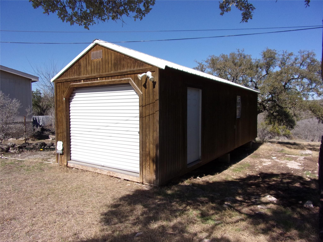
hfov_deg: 71.6
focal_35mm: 24
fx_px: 224
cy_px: 121
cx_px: 162
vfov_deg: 56.8
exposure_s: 1/1300
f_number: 3.3
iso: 80
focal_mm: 4.3
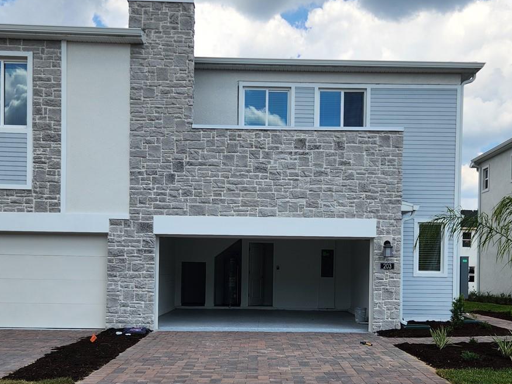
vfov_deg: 33.8
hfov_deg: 44.8
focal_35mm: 42
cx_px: 258
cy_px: 278
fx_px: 621
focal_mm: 5.4
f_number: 1.8
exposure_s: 1/1395
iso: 20
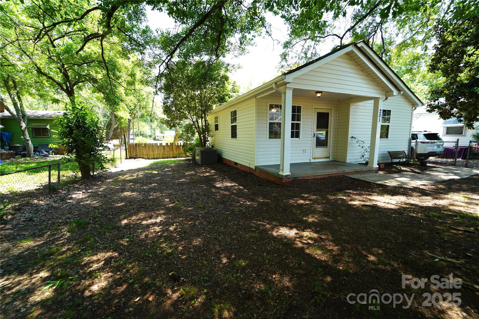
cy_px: 160
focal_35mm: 14
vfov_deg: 81.2
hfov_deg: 104.3
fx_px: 186
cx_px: 240
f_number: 5
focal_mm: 14
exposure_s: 1/80
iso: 100
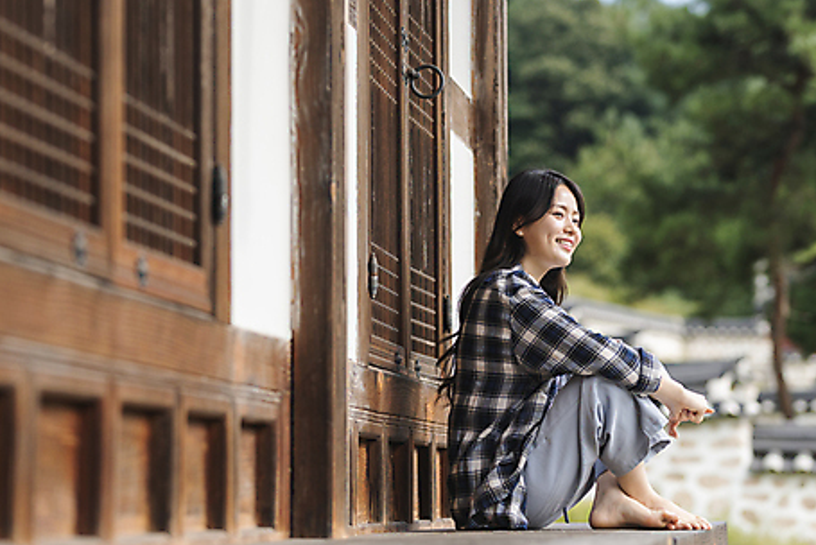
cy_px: 278
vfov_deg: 12.3
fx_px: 2540
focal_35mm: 112
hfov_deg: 18.2
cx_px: 323
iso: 200
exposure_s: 1/1000
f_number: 2.2
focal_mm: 85
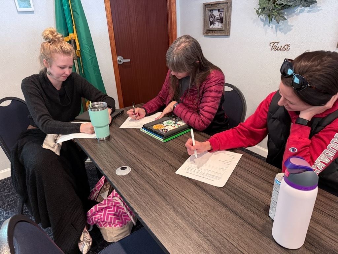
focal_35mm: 24
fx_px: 234
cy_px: 127
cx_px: 169
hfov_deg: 71.6
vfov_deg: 56.8
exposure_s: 1/60
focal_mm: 6.76
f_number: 1.78
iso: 500
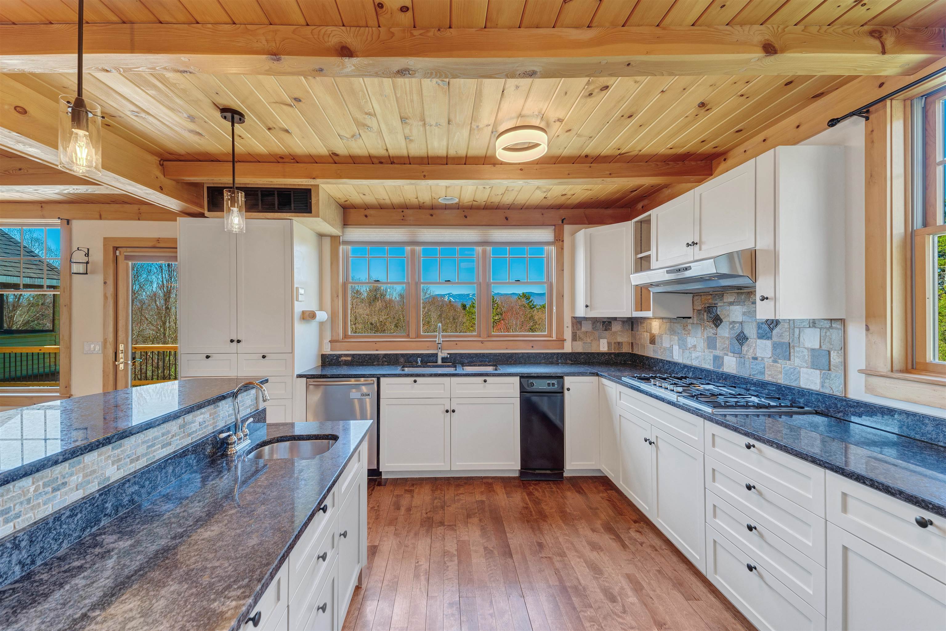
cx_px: 473
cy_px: 316
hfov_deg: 104.2
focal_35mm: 14
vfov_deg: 81.3
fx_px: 368
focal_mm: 14
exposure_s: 1/40
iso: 200
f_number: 8
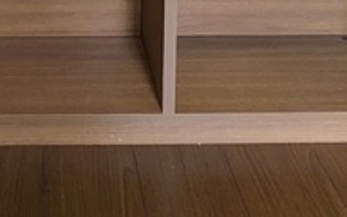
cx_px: 46
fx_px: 700
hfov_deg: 27.0
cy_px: -239
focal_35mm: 74
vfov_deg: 14.2
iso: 73
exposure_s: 1/30
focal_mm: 1.83
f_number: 2.2
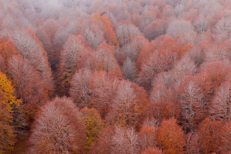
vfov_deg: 24.1
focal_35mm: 56
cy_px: 99
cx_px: 116
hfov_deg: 35.6
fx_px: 359
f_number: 3.5
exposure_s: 1/50
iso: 100
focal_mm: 10.26
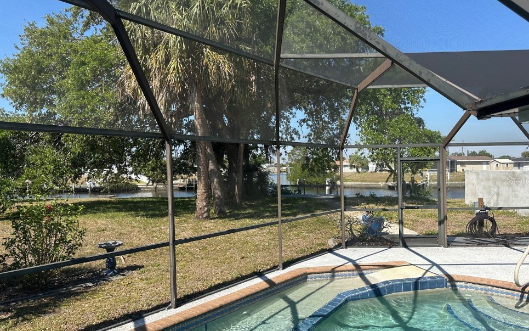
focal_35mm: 27
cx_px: 278
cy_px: 180
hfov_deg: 68.4
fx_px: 389
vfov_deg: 46.0
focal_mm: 6.86
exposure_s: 1/2252
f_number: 1.78
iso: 80
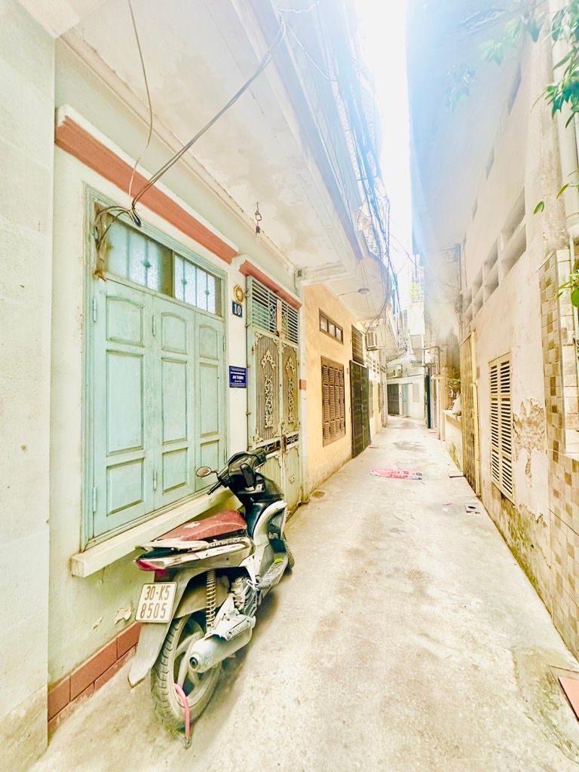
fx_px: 312
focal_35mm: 14
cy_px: 386
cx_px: 290
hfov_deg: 85.7
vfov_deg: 102.1
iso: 320
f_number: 2.2
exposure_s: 1/87
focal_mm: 2.22
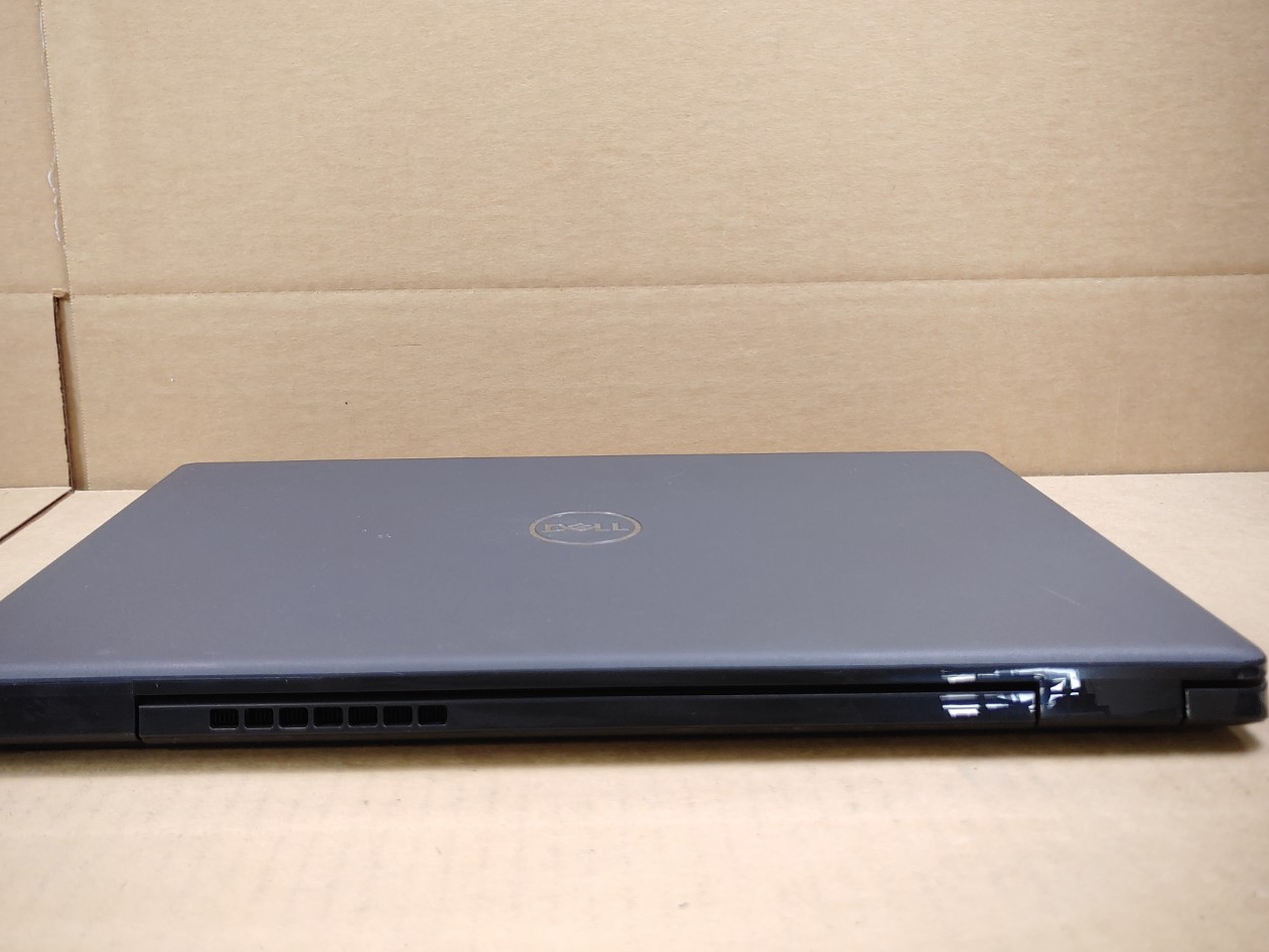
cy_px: 458
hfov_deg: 56.8
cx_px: 589
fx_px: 1173
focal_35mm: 32
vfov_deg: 44.2
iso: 50
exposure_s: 1/60
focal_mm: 4.36
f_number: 1.8
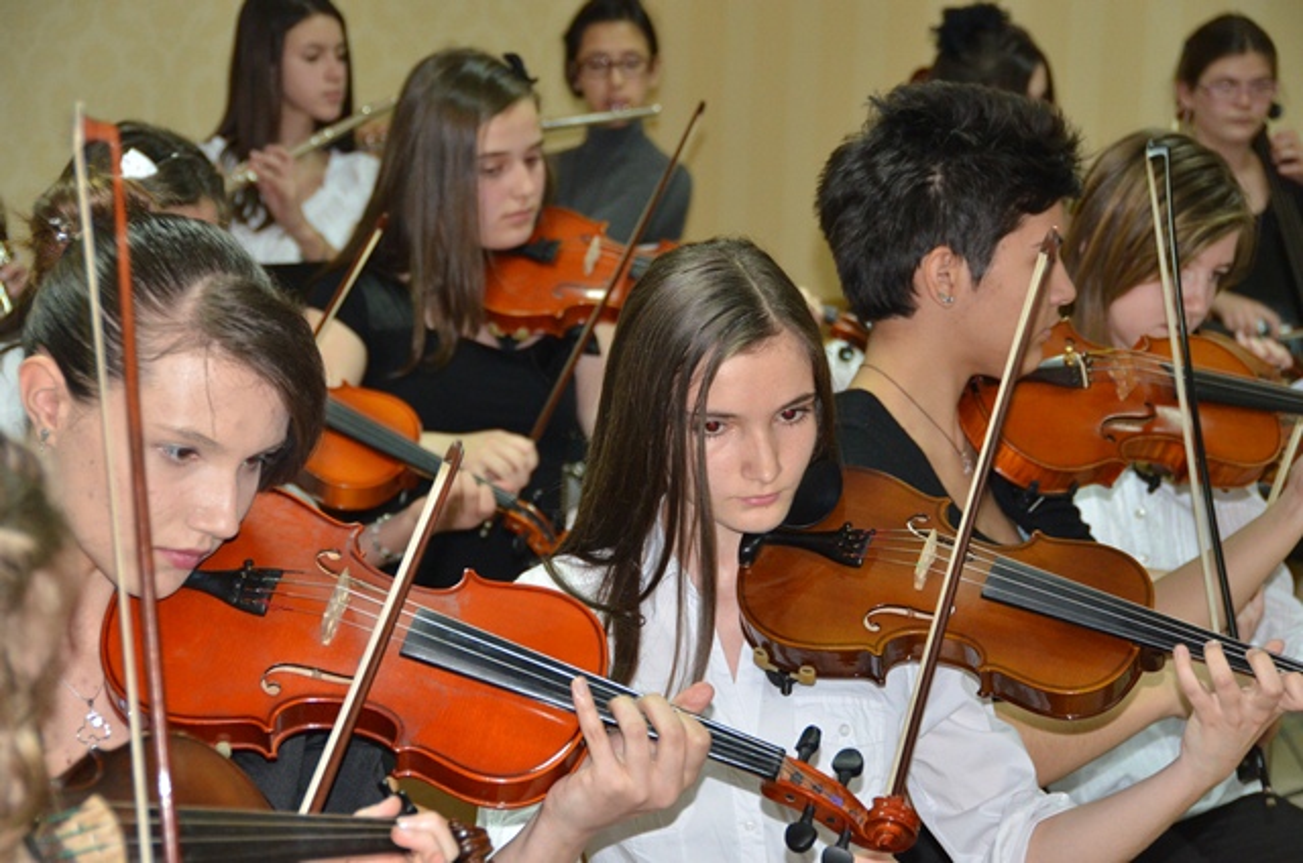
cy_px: 432
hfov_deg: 19.5
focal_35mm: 105
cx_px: 652
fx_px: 3793
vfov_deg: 13.0
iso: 1600
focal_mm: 70
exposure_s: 1/60
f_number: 5.6
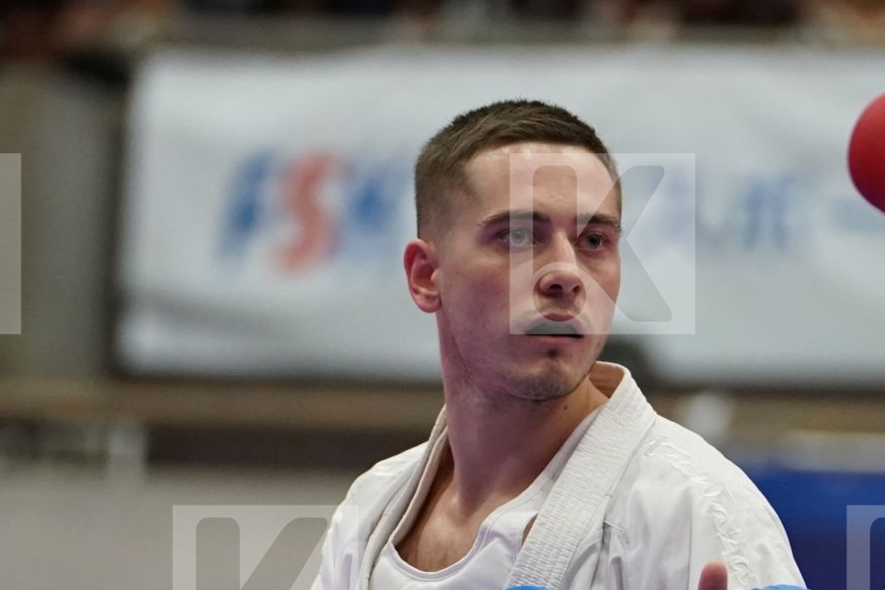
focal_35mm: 524
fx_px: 12878
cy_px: 596
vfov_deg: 2.6
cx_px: 603
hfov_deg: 3.9
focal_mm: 173
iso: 3200
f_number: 2.8
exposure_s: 1/1000
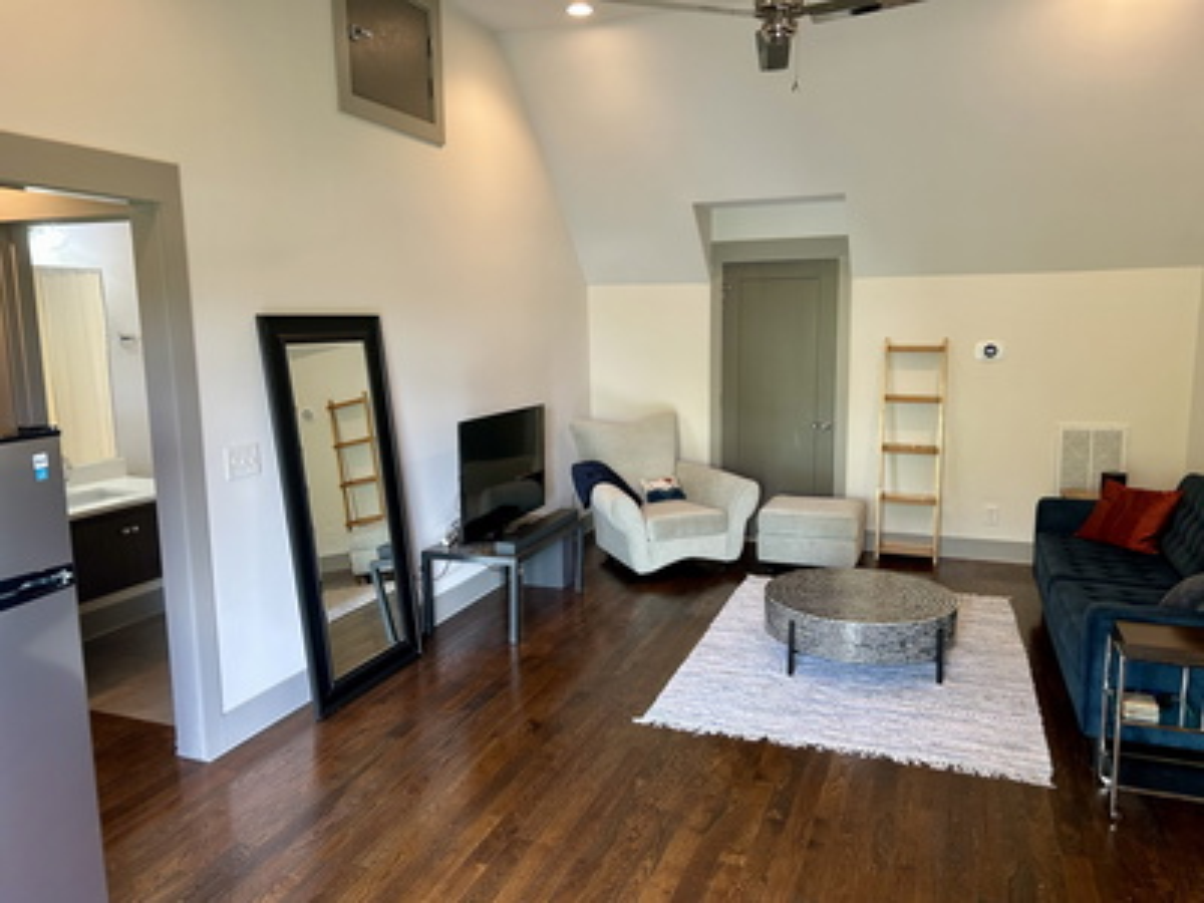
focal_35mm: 26
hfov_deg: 67.3
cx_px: 602
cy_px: 452
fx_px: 904
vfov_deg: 53.1
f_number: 1.5
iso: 125
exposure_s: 1/60
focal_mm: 5.7
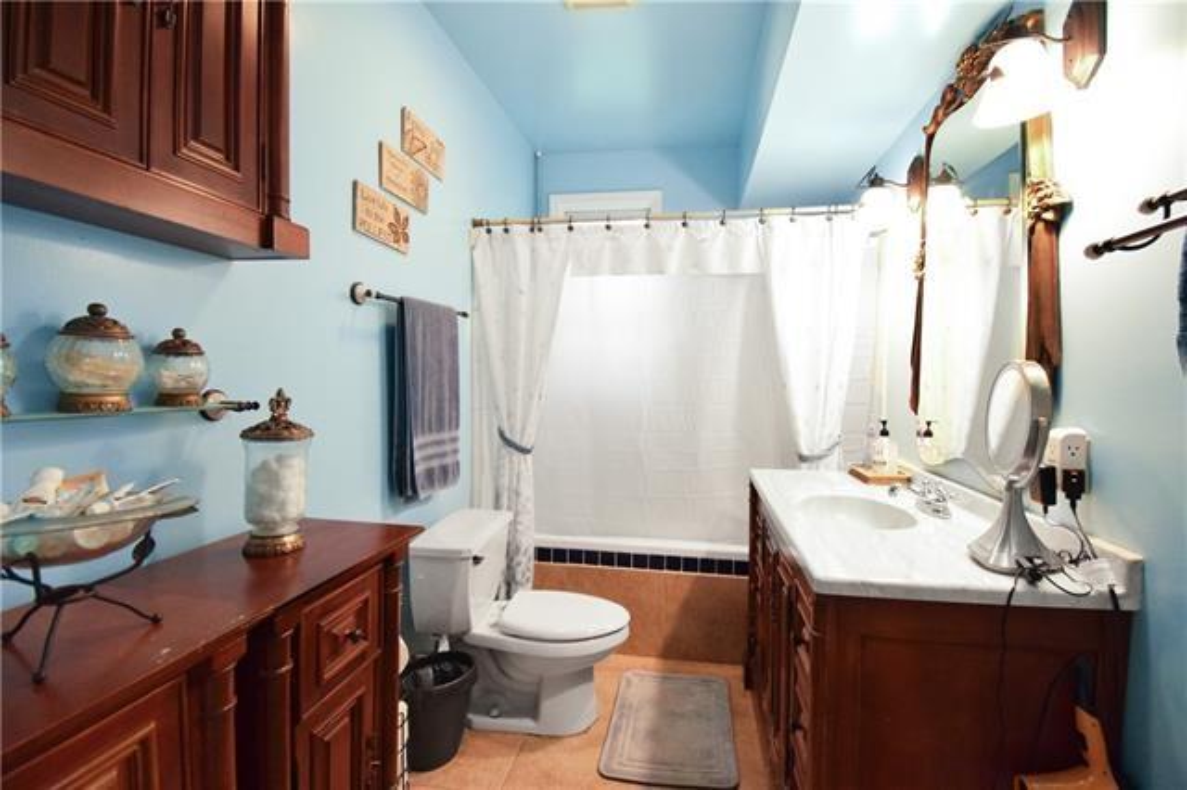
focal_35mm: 15
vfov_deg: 77.3
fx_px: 494
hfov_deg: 100.4
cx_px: 594
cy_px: 395
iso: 3200
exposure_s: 1/30
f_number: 5
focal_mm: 10
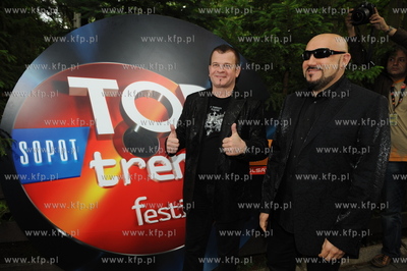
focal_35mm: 26
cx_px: 204
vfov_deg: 49.5
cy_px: 136
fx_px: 294
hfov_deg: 69.4
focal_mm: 26
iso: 800
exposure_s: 1/125
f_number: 5.6
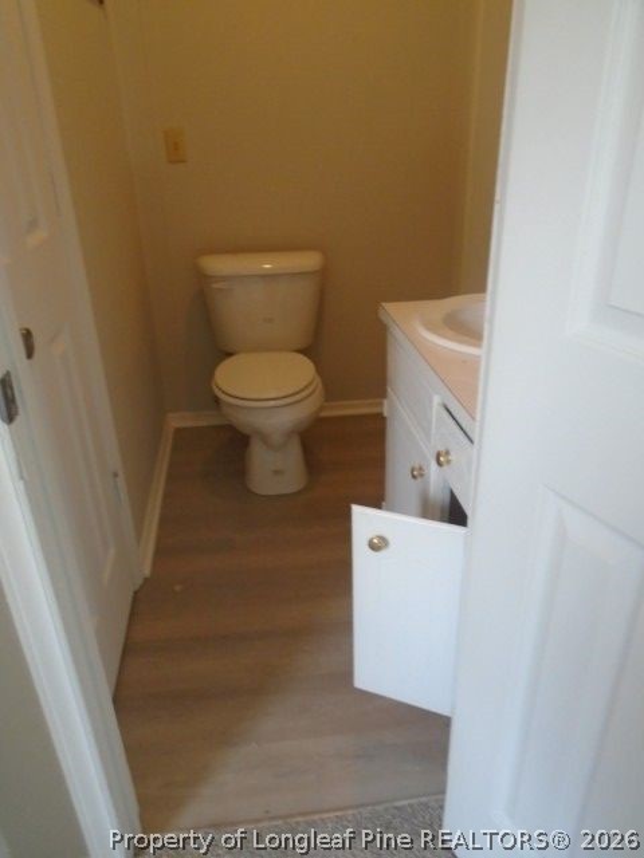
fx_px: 645
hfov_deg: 53.1
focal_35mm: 26
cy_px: 429
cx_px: 322
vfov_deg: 67.3
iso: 250
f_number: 3.2
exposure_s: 1/30
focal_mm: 4.6
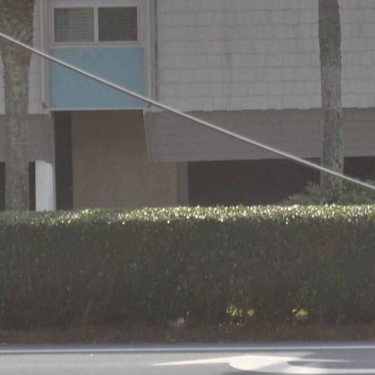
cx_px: 460
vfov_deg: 5.5
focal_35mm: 318
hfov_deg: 5.5
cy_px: -54
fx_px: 3897
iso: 100
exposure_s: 1/200
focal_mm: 55
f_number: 7.1
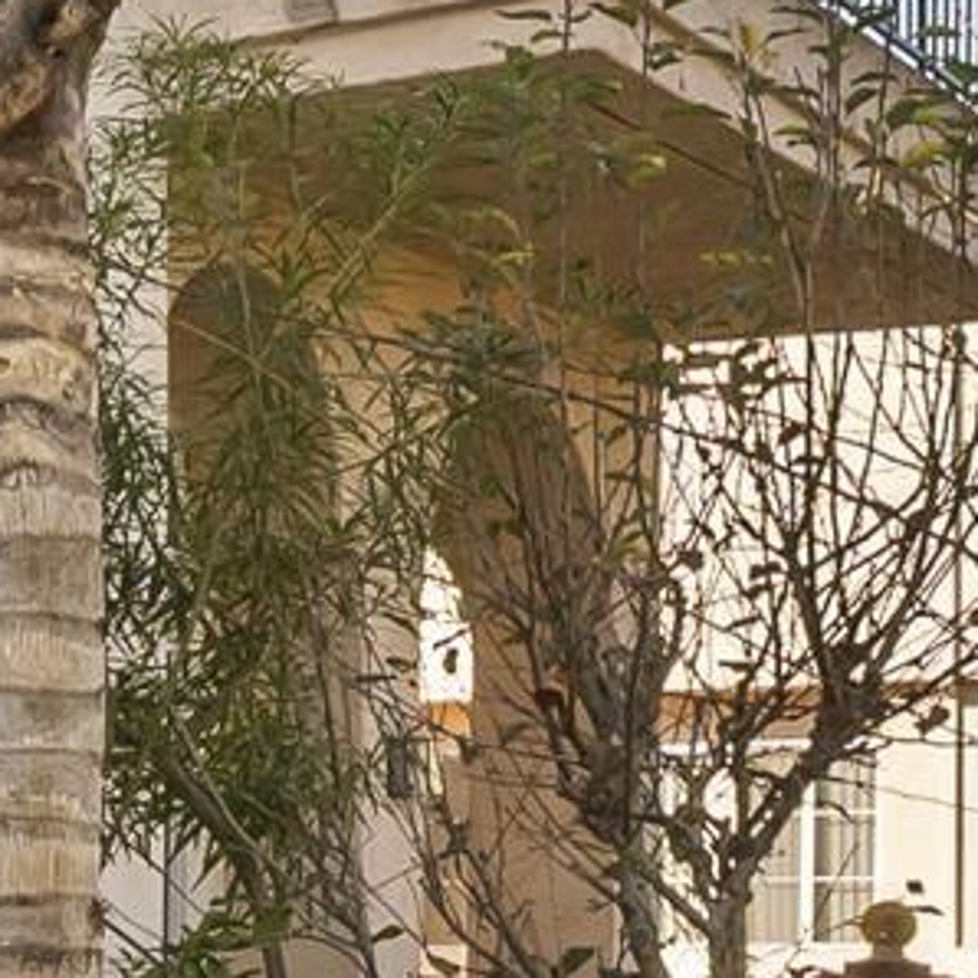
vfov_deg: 15.0
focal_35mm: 114
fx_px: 3644
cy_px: 1017
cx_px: -1349
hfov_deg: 12.2
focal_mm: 16
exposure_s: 1/200
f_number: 8
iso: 500
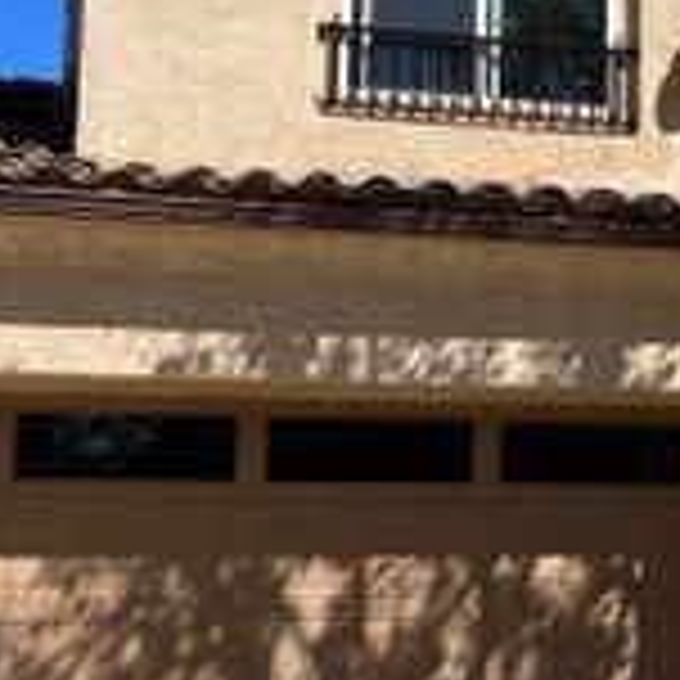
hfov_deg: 22.1
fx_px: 1622
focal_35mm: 73
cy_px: 338
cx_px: 793
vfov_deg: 23.7
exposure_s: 1/3215
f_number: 1.6
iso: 50
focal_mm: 5.1
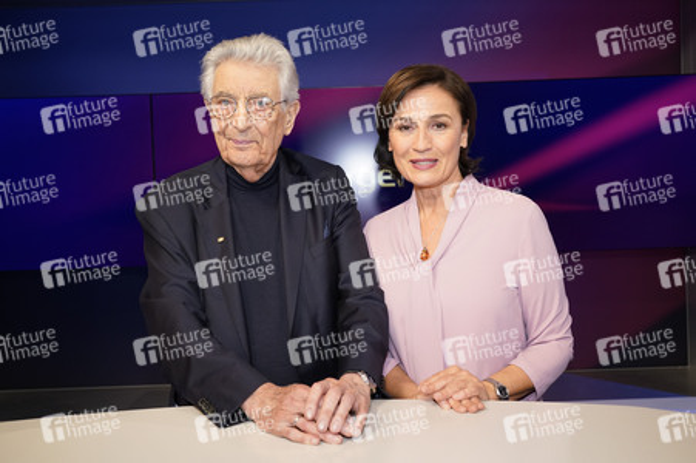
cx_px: 348
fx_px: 638
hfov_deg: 57.3
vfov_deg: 39.9
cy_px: 232
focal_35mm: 33
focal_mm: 33
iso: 2000
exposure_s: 1/160
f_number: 5
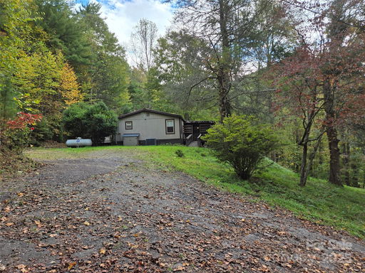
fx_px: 243
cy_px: 136
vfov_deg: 58.9
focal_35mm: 23
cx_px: 182
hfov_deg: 73.9
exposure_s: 1/460
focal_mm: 5.4
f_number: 1.8
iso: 25
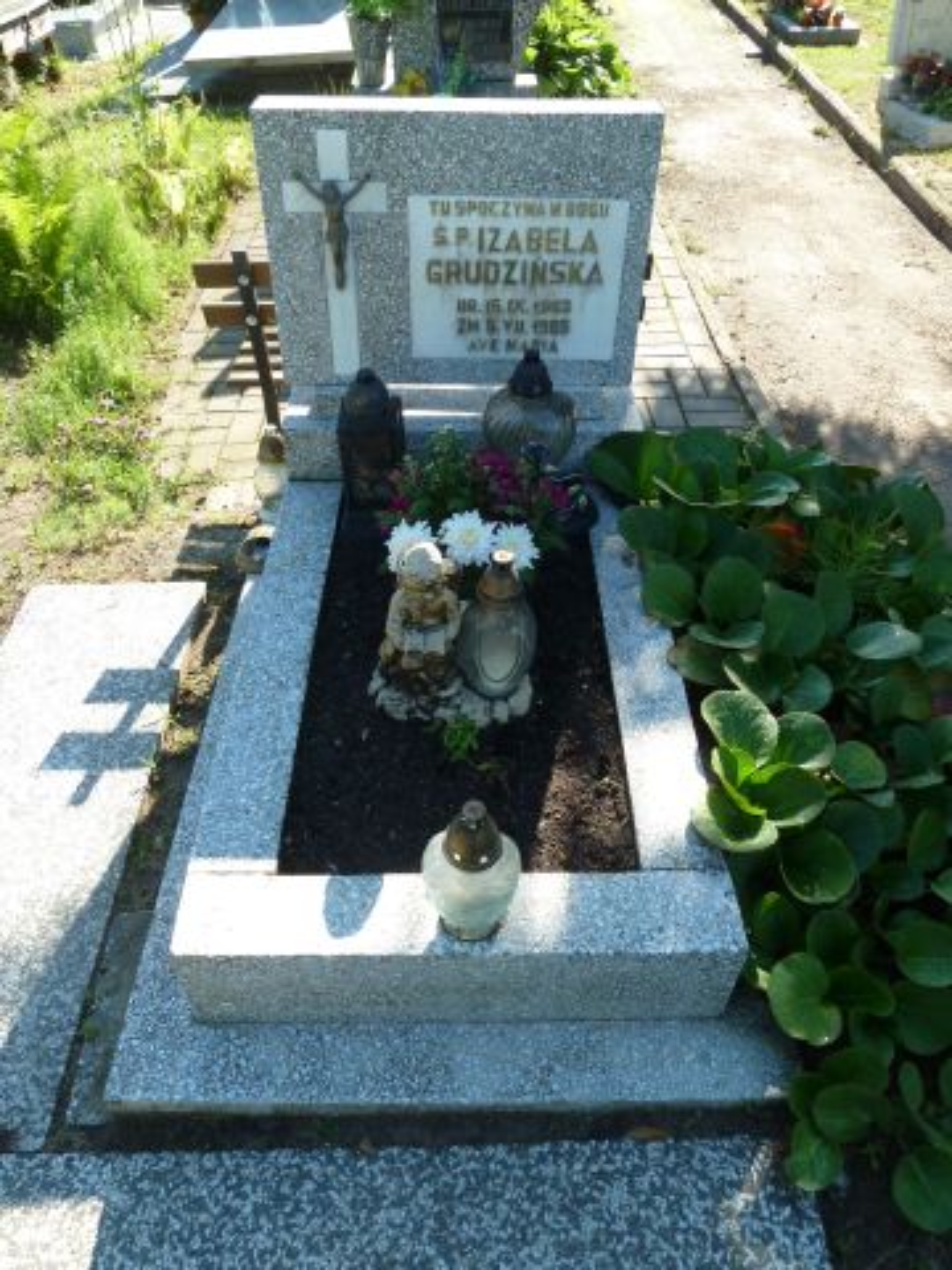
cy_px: 635
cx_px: 476
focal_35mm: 25
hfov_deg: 54.9
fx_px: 917
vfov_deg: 69.4
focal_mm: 4.1
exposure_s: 1/250
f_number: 4
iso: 160
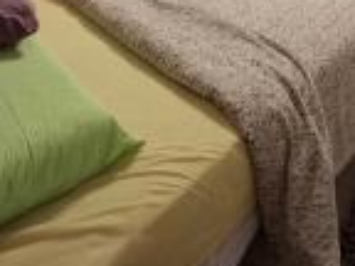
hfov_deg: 50.9
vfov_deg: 29.9
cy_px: -96
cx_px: 217
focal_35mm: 36
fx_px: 369
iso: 200
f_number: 2.2
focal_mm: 1.74
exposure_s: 1/50
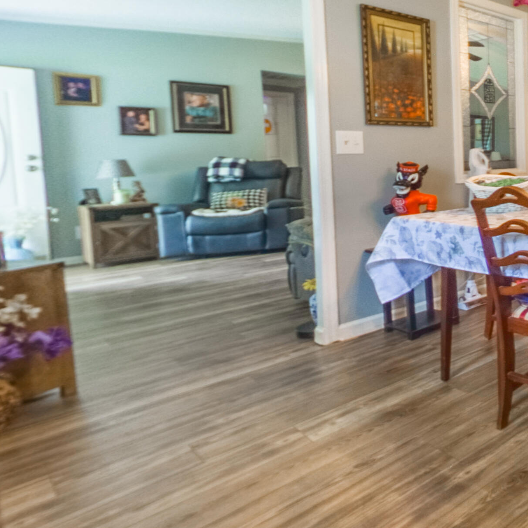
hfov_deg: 26.8
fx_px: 1018
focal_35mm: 59
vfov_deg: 28.9
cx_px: 574
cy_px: 182
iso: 100
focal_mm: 10.3
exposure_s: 1/500
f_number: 4.5
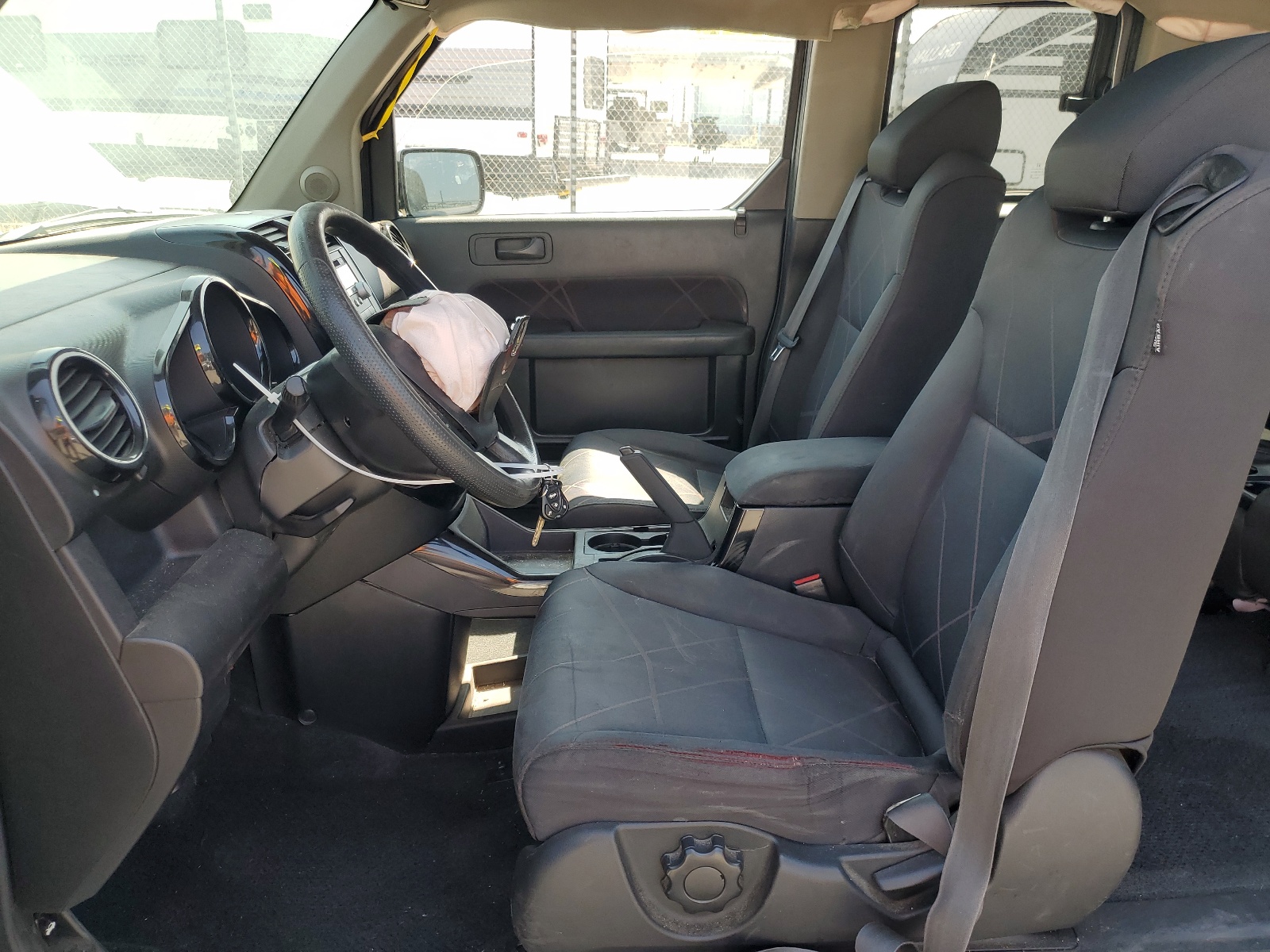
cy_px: 476
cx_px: 635
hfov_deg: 67.3
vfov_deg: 53.1
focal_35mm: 26
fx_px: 954
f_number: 1.5
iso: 50
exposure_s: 1/333
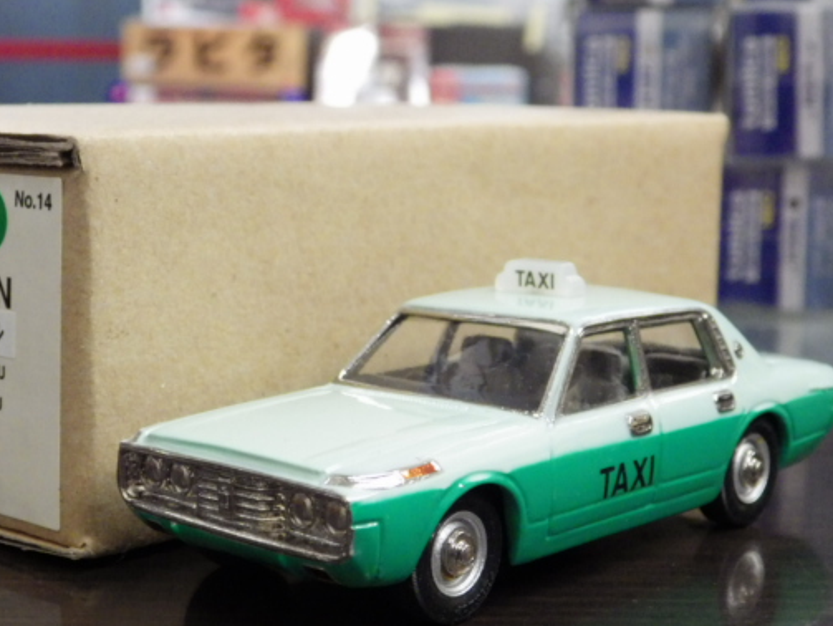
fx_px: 1806
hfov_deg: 25.9
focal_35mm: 75
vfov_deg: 19.7
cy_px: 356
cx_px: 336
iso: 800
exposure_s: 1/40
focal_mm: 10.7
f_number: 4
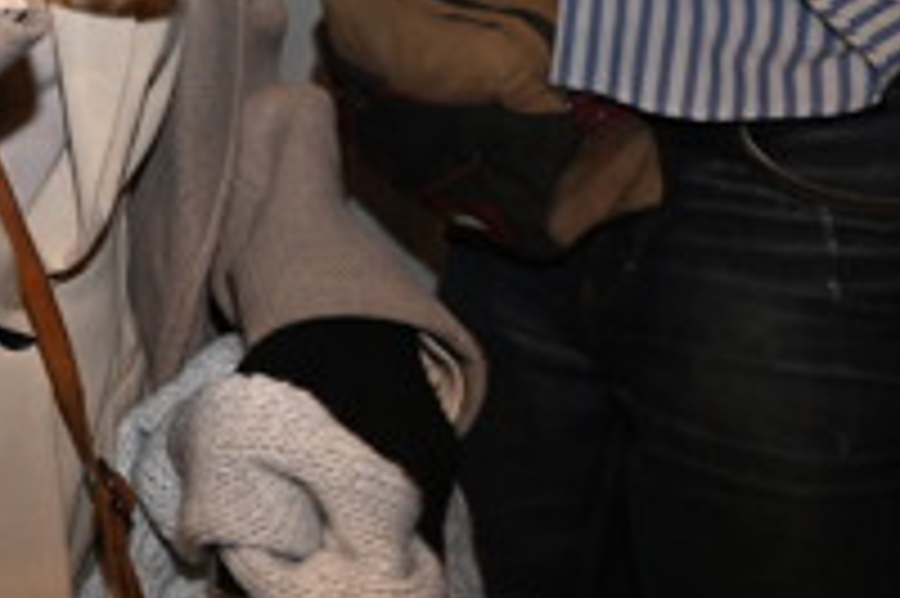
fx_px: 2073
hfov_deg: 19.7
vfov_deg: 15.1
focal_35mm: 83
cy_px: -333
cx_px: -608
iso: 2000
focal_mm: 24
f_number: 5.6
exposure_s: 1/100
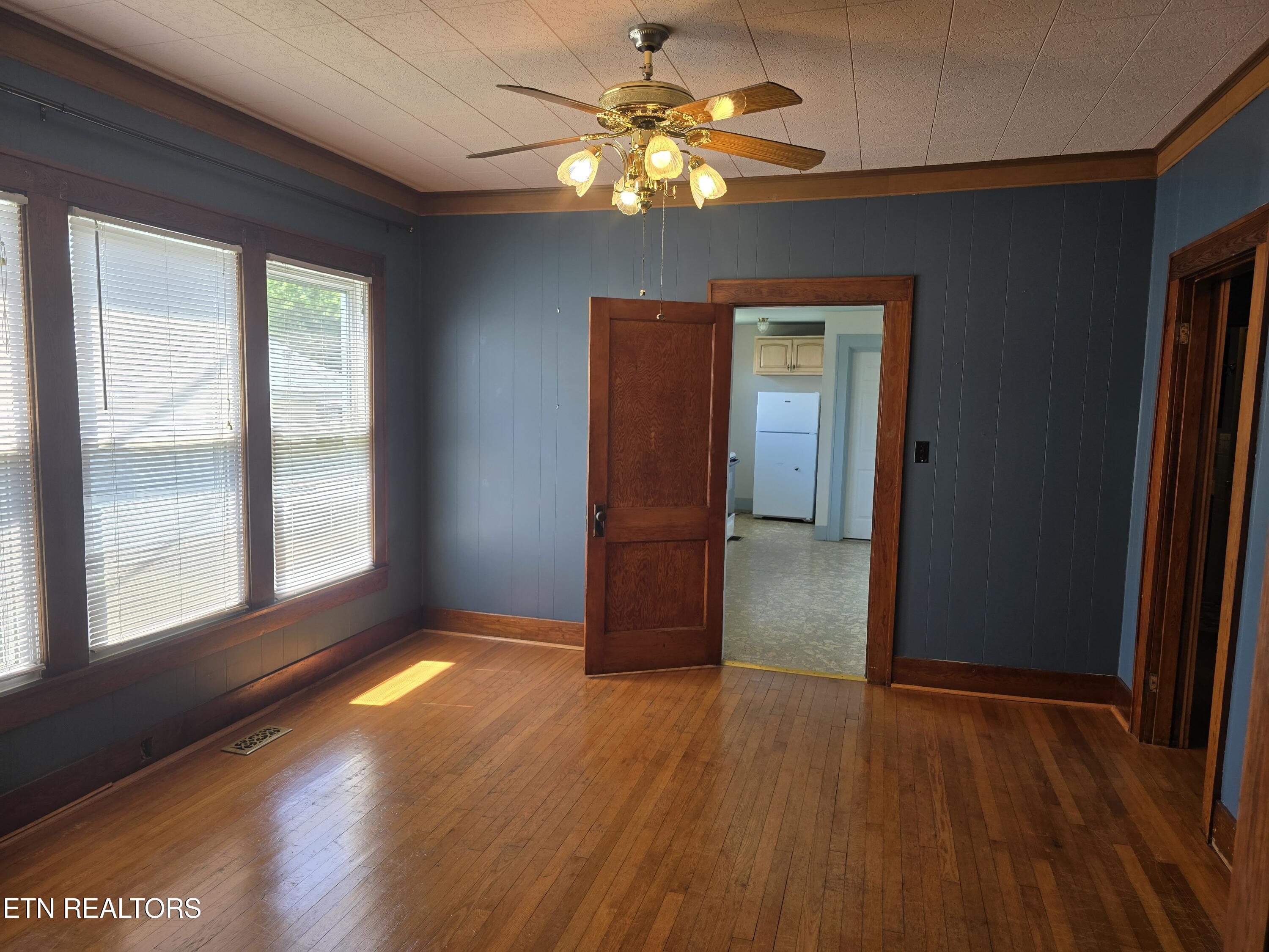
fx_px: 843
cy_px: 476
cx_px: 634
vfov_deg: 58.9
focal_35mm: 23
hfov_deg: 73.9
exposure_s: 1/120
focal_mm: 6.3
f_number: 1.7
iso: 40
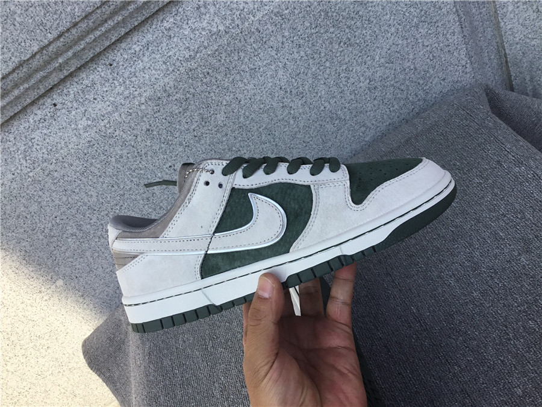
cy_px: 204
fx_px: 485
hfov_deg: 58.4
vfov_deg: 45.4
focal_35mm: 31
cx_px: 271
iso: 25
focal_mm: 3.3
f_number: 2.4
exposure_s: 1/525
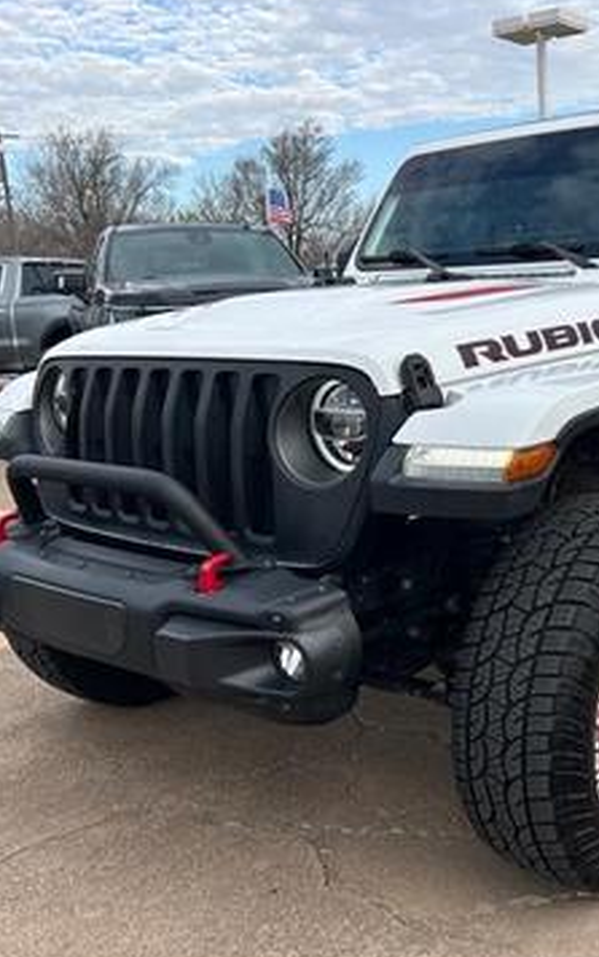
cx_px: 502
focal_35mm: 39
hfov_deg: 31.7
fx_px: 1017
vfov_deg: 50.4
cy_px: 473
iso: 50
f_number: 1.5
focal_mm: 5.7
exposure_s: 1/1344
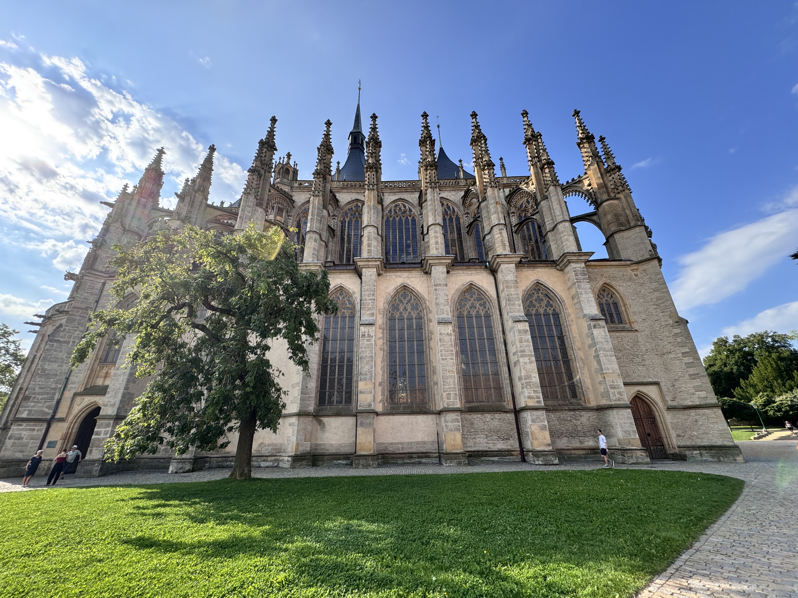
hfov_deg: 102.1
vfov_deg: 85.7
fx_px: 323
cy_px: 299
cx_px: 399
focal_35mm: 14
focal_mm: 2.22
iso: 40
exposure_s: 1/727
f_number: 2.2
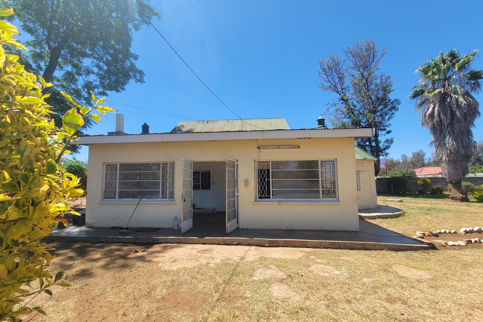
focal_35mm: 14
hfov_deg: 104.2
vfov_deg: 81.2
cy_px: 165
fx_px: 188
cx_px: 235
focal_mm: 2.2
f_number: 2.2
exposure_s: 1/981
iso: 50
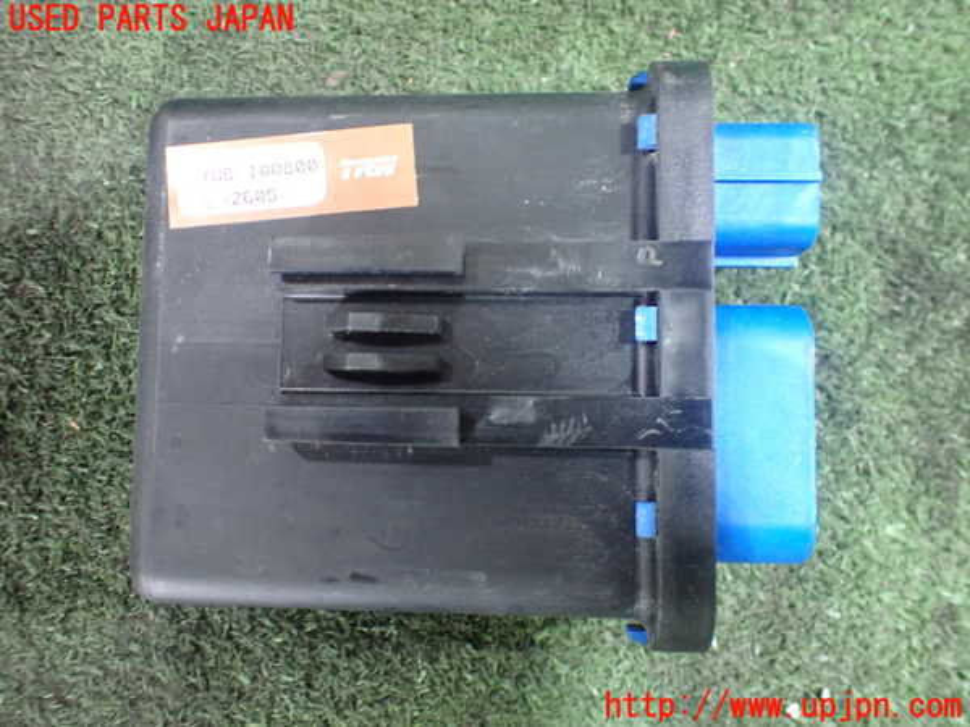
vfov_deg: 46.8
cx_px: 485
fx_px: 841
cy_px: 364
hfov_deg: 60.0
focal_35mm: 30
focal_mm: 5.4
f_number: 2.3
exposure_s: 1/30
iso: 800
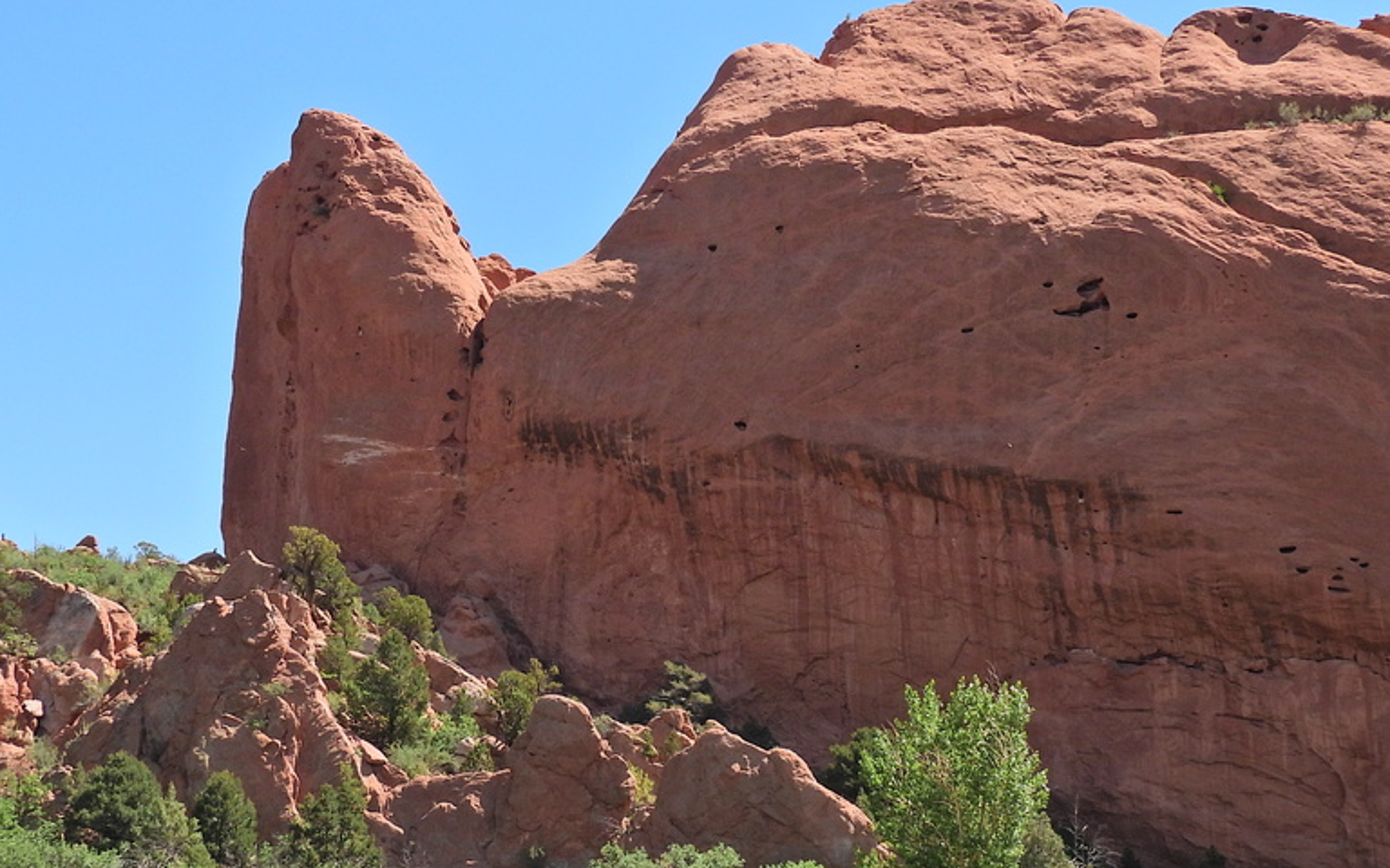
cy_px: 555
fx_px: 2008
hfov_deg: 38.2
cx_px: 711
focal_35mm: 53
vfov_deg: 24.3
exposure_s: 1/1250
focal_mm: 5.4
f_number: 3.2
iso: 100
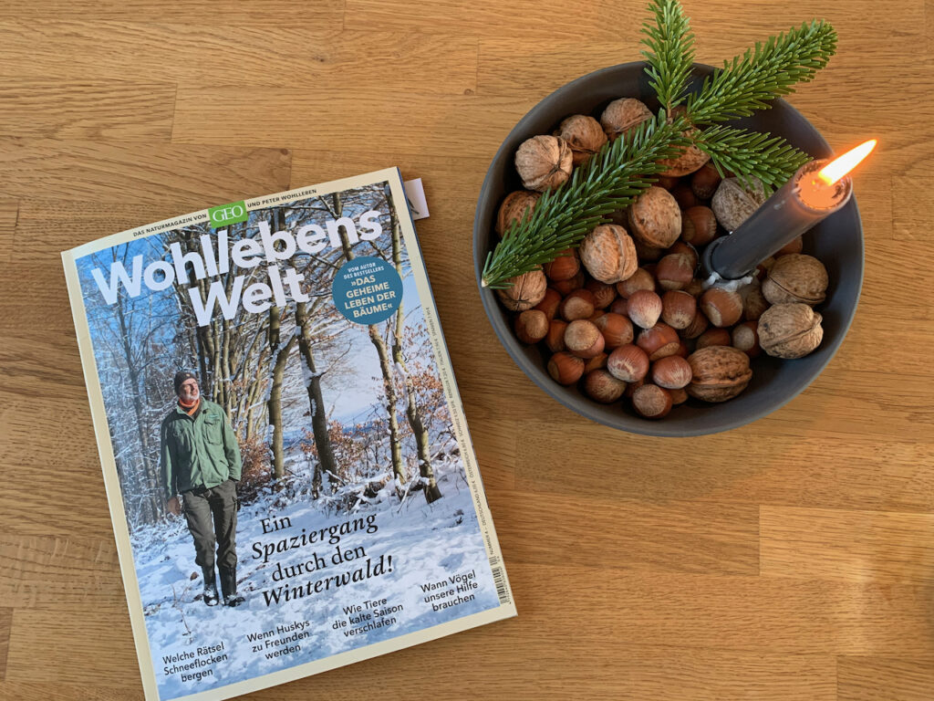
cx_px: 467
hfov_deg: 67.3
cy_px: 350
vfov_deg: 53.1
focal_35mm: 26
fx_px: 702
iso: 125
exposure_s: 1/60
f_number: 1.8
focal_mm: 4.25
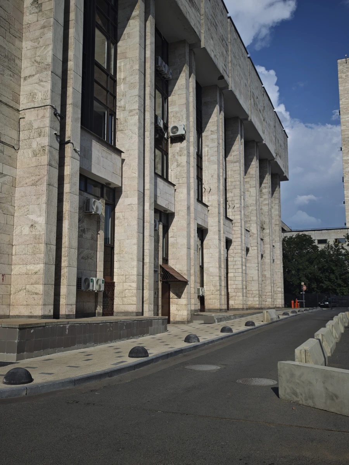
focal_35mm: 35
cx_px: 174
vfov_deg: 52.6
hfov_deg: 40.7
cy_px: 232
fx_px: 470
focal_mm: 8.72
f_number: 2
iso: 50
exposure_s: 1/2805
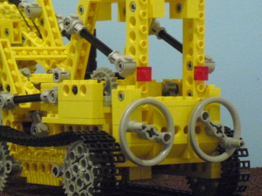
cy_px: 96
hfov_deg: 11.3
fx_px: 1316
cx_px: 67
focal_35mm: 174
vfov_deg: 8.5
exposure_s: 1/10
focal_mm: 18.9
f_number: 5.6
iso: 800
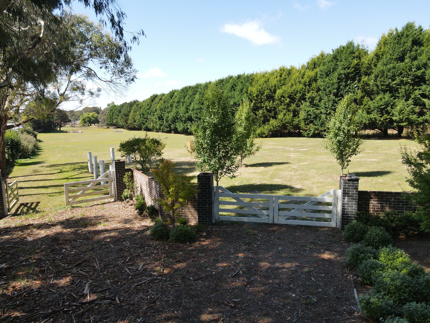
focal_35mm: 24
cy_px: 162
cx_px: 215
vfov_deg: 56.8
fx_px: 298
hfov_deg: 71.6
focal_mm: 4.5
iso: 100
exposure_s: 1/250
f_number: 2.8
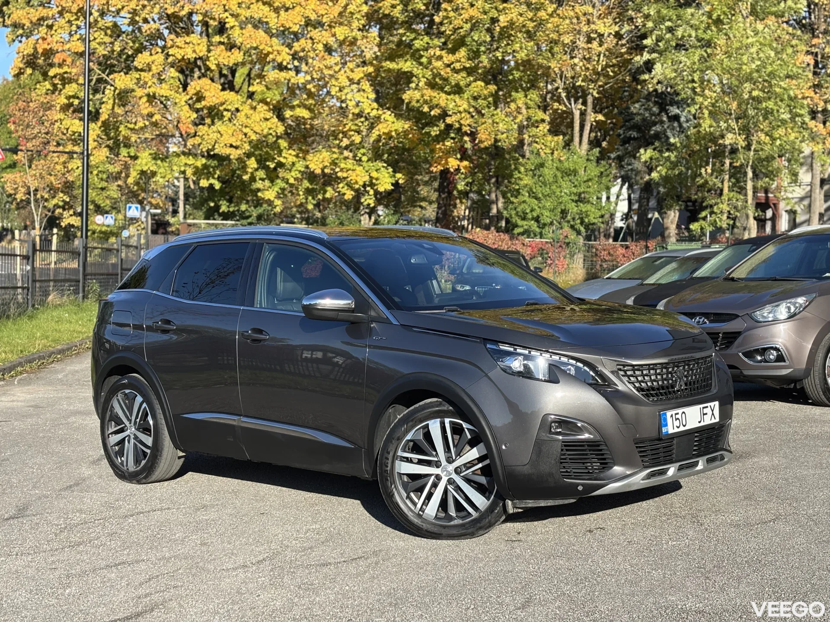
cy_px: 311
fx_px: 1247
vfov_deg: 28.0
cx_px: 415
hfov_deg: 36.8
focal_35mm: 52
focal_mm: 5.96
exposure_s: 1/1103
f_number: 1.6
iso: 32
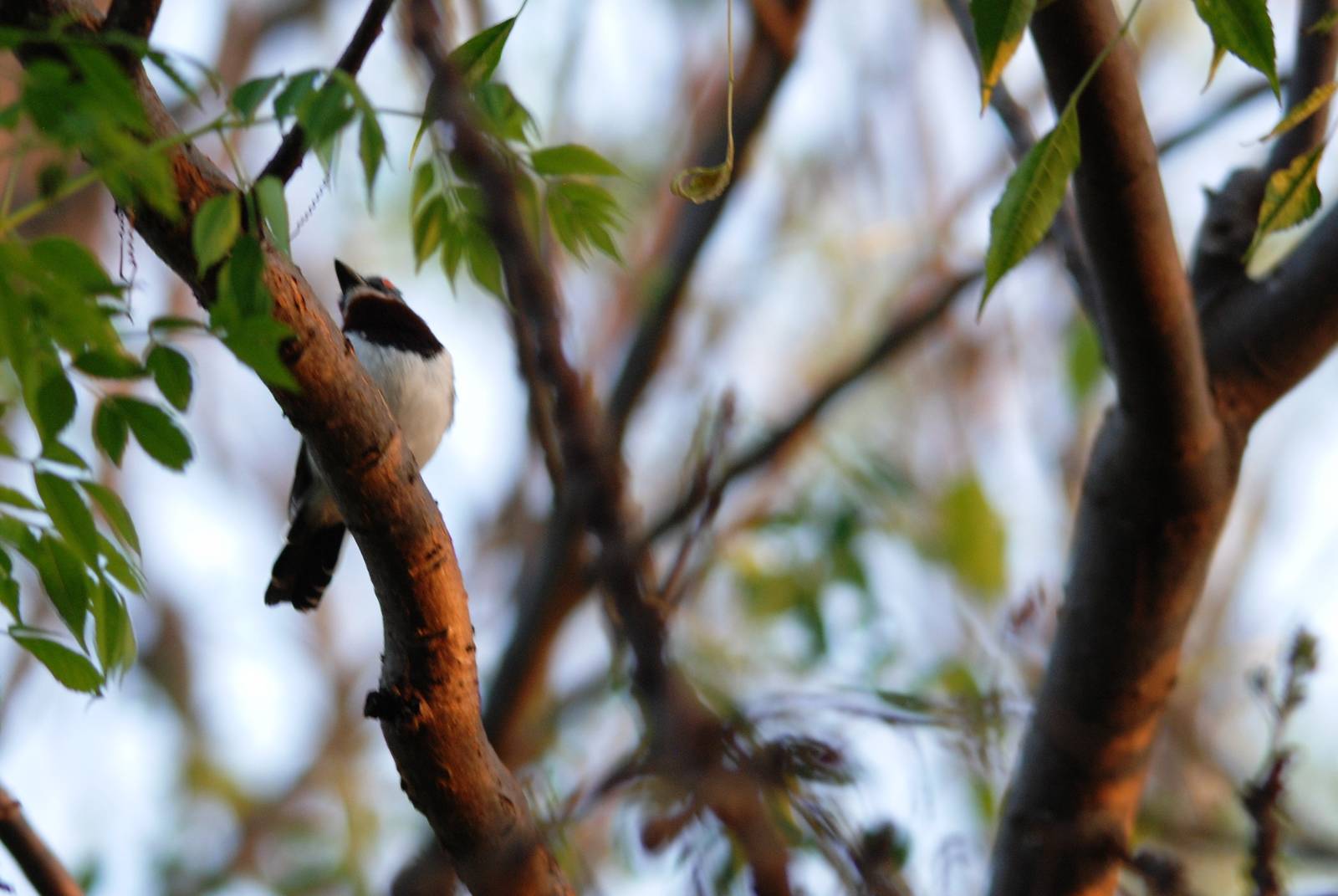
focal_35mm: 225
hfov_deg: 9.1
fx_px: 8372
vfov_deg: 6.1
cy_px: 448
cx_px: 669
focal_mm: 150
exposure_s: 1/50
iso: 400
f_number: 5
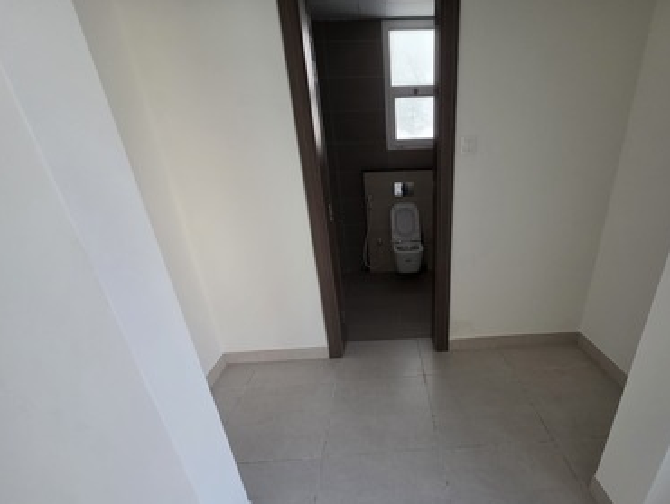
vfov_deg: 77.3
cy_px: 303
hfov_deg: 93.4
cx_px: 396
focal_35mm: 16
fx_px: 310
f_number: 1.9
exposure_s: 1/60
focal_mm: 2.2
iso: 200
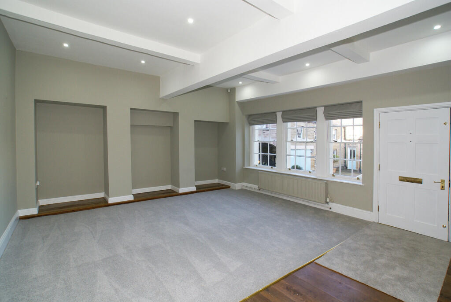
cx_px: 226
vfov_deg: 72.2
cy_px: 151
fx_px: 207
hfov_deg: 94.9
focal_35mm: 16
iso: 160
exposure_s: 1/40
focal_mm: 11
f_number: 6.3
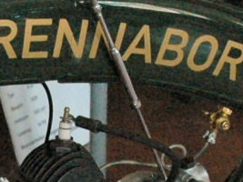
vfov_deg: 12.1
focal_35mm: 122
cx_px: 57
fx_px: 856
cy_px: 23
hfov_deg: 16.1
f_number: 5
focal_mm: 22
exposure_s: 1/100
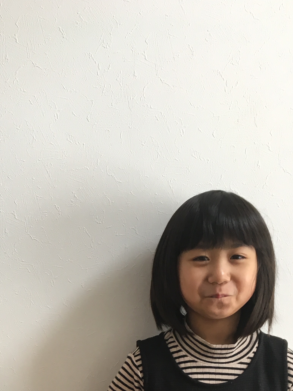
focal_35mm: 57
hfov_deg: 24.8
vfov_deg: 31.8
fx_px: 643
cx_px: 21
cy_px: 367
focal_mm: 4.15
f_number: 2.2
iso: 50
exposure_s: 1/30
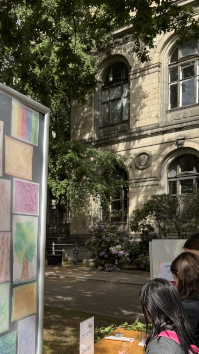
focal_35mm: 39
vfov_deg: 50.1
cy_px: 252
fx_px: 366
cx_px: 36
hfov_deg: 29.6
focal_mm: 6.76
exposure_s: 1/4049
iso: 80
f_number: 1.78
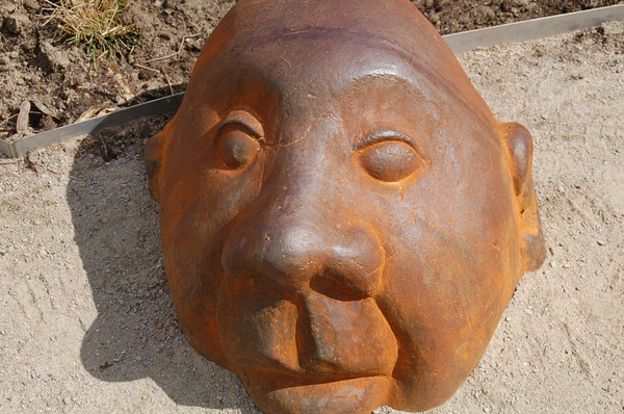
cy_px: 207
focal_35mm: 75
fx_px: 1298
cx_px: 312
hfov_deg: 27.0
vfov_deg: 18.1
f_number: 10
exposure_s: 1/400
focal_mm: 50
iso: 200
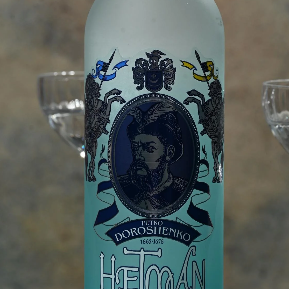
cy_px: 140
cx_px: 148
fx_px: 2286
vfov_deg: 7.2
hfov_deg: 7.2
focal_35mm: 242
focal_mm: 105
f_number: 13
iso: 125
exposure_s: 1/125
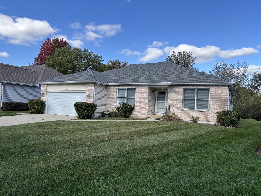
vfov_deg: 53.1
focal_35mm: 26
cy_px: 98
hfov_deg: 67.3
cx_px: 130
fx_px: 196
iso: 50
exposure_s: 1/1783
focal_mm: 5.96
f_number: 1.6
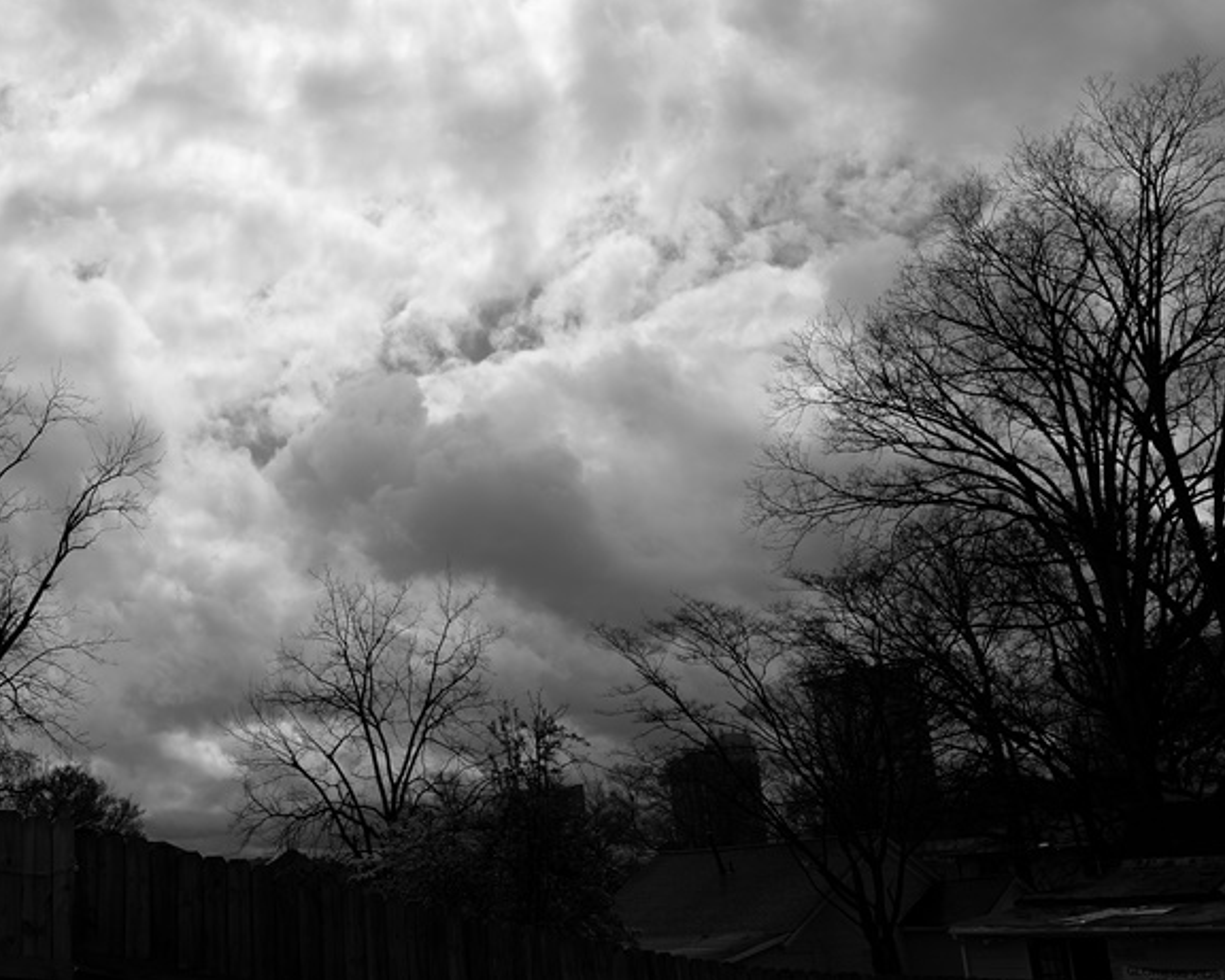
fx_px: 1487
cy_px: 419
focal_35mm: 41
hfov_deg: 43.7
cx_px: 349
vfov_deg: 36.4
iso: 200
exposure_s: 1/800
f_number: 16
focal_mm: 18
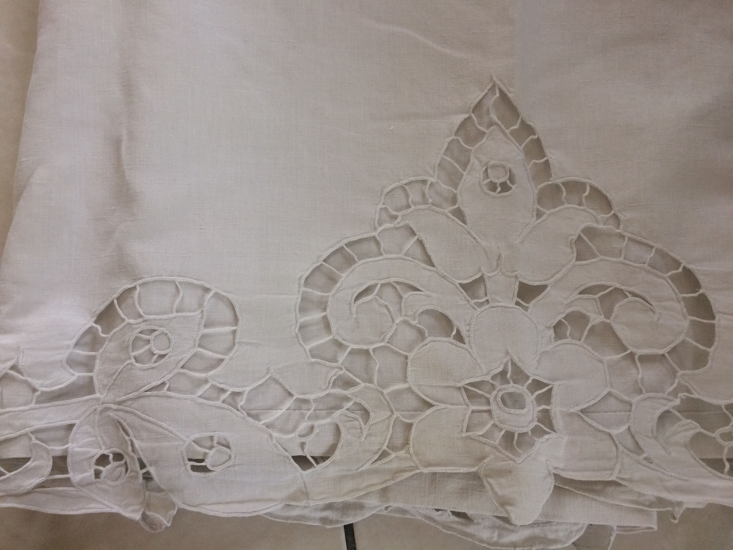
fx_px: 614
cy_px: 275
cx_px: 366
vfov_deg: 48.2
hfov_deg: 61.7
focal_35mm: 29
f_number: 2.2
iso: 64
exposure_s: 1/33
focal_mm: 4.15
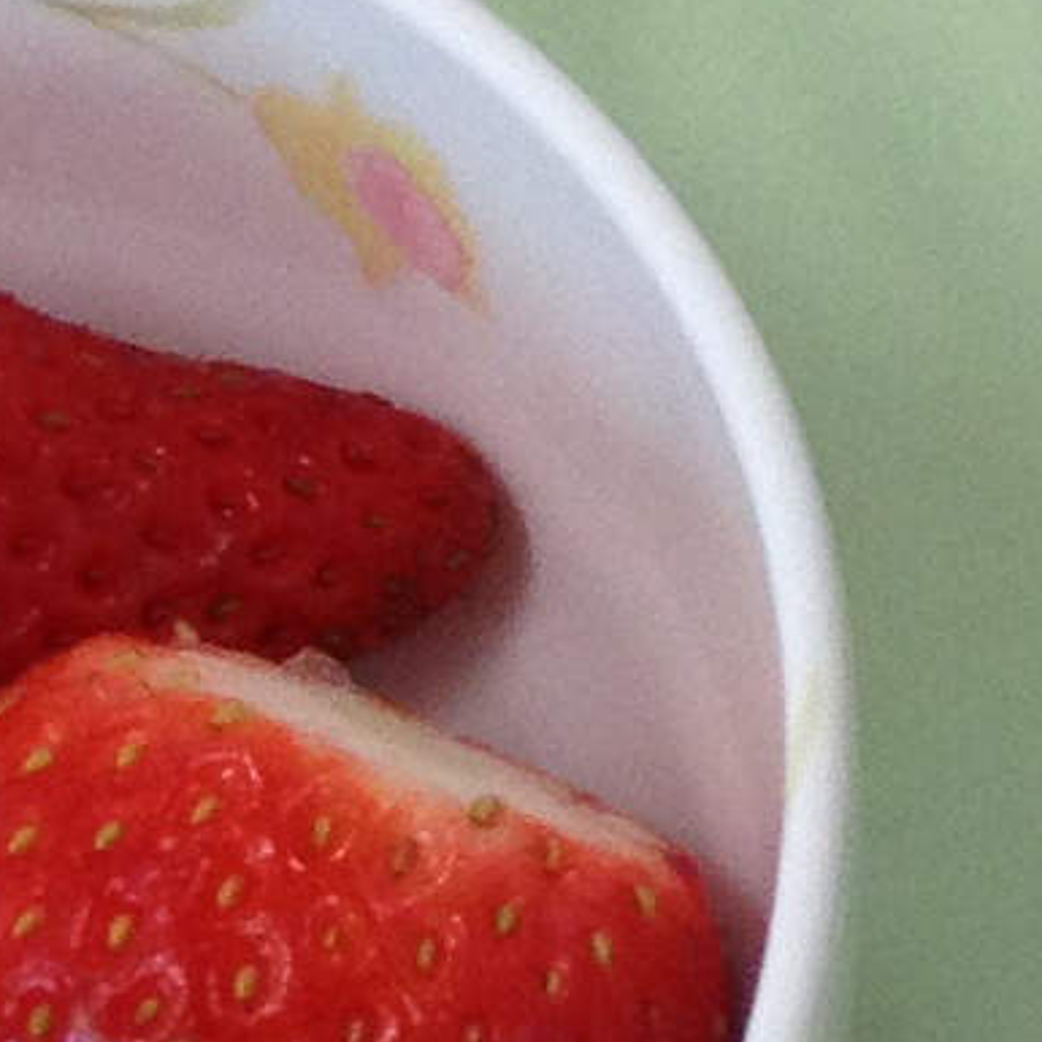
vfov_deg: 6.6
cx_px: 3058
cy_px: -165
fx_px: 8923
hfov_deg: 6.2
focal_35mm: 262
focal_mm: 4.28
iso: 100
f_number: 2.4
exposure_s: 1/120
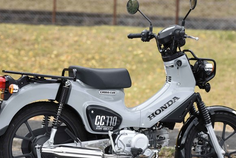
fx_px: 807
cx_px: 117
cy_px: 94
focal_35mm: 123
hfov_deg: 16.6
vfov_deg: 11.2
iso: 250
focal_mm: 90
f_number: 2.8
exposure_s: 1/800
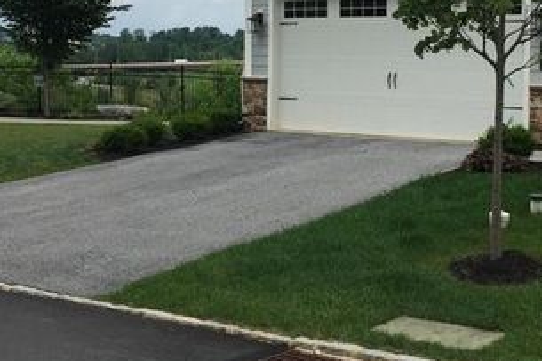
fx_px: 993
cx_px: 345
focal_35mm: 66
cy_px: 127
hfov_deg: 30.4
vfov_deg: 20.5
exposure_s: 1/2475
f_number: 2.2
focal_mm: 4.15
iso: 32
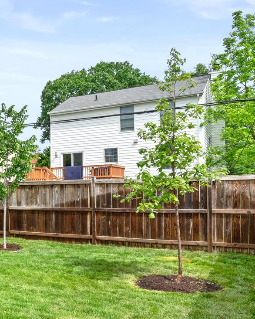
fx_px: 396
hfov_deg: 27.5
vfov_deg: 43.5
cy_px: 199
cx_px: -103
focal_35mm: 42
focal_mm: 16
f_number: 9
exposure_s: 1/1000
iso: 500
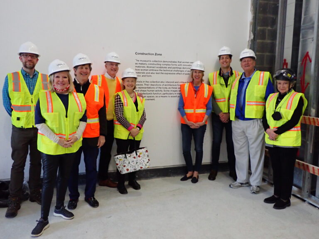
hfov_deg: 60.0
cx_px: 160
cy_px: 120
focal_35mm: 30
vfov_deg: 46.8
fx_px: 276
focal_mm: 5.4
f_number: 2.3
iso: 640
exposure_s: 1/30
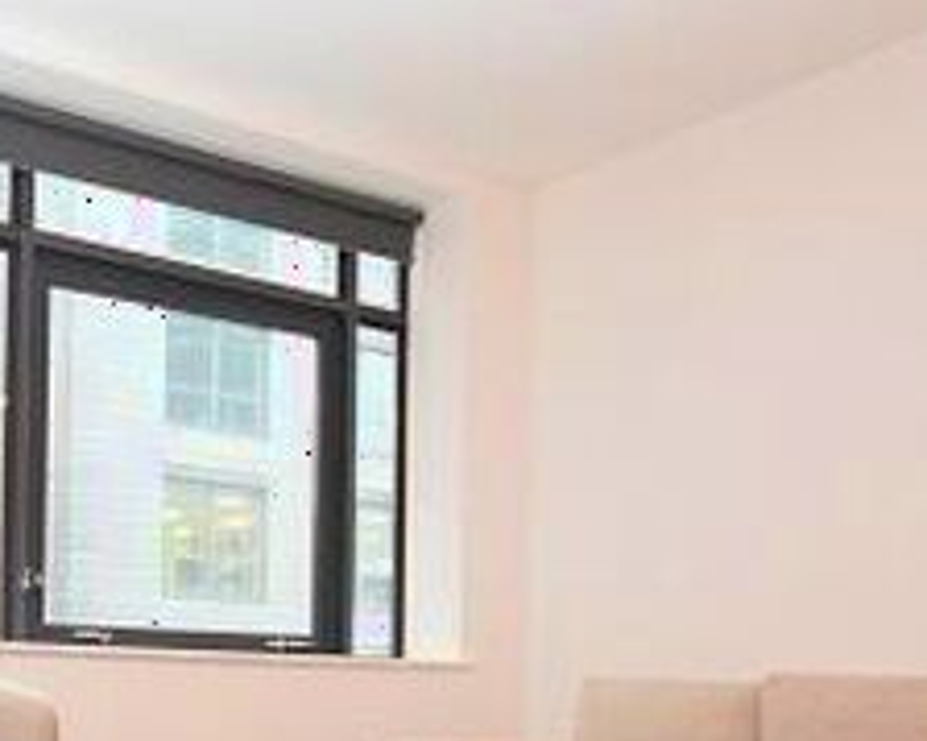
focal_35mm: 44
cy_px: 695
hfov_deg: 39.3
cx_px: 112
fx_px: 1207
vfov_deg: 32.1
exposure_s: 1/60
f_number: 3.5
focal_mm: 10
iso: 1100
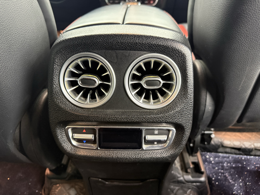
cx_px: 130
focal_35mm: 24
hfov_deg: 71.6
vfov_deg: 56.8
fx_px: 180
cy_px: 98
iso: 800
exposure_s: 1/50
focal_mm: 6.76
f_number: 1.78
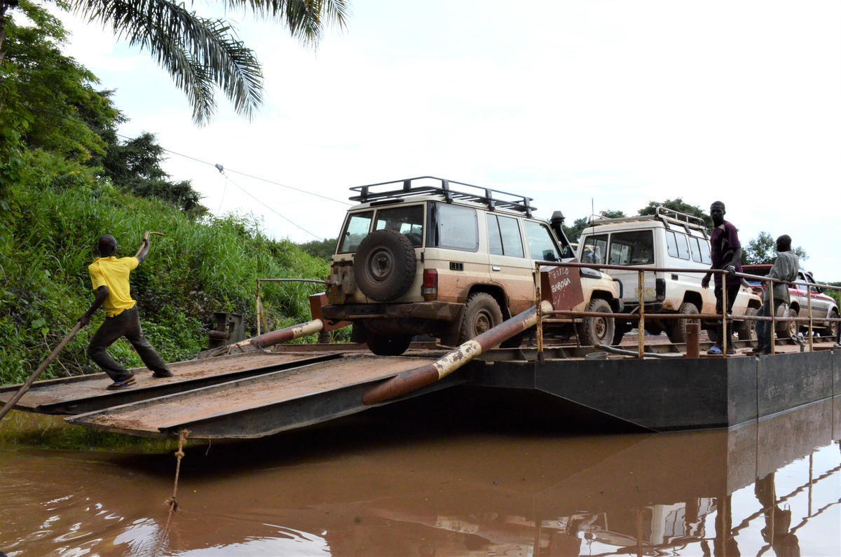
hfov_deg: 53.2
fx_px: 839
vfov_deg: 36.7
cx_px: 420
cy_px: 278
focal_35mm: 36
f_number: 16
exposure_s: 1/750
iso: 2200
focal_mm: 24
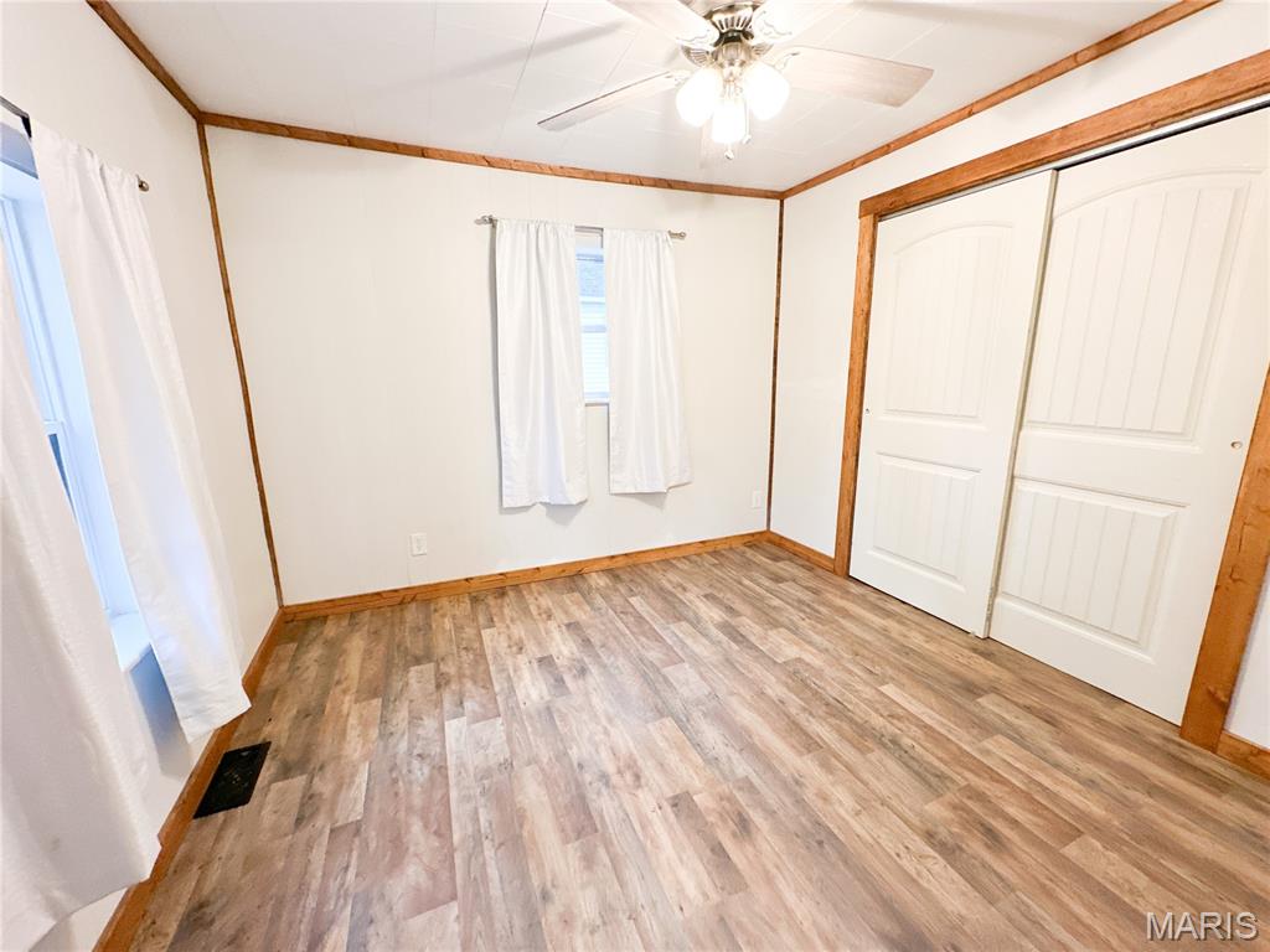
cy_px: 476
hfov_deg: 102.1
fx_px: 514
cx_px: 635
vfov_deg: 85.7
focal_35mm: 14
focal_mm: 2.22
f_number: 2.2
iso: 200
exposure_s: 1/60
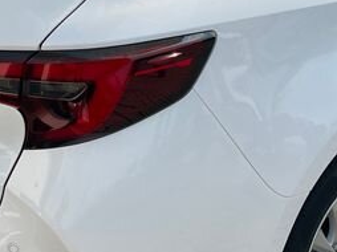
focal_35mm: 105
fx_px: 1021
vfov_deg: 14.1
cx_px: 211
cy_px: 113
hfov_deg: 18.7
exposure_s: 1/3413
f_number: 1.6
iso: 50
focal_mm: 5.1
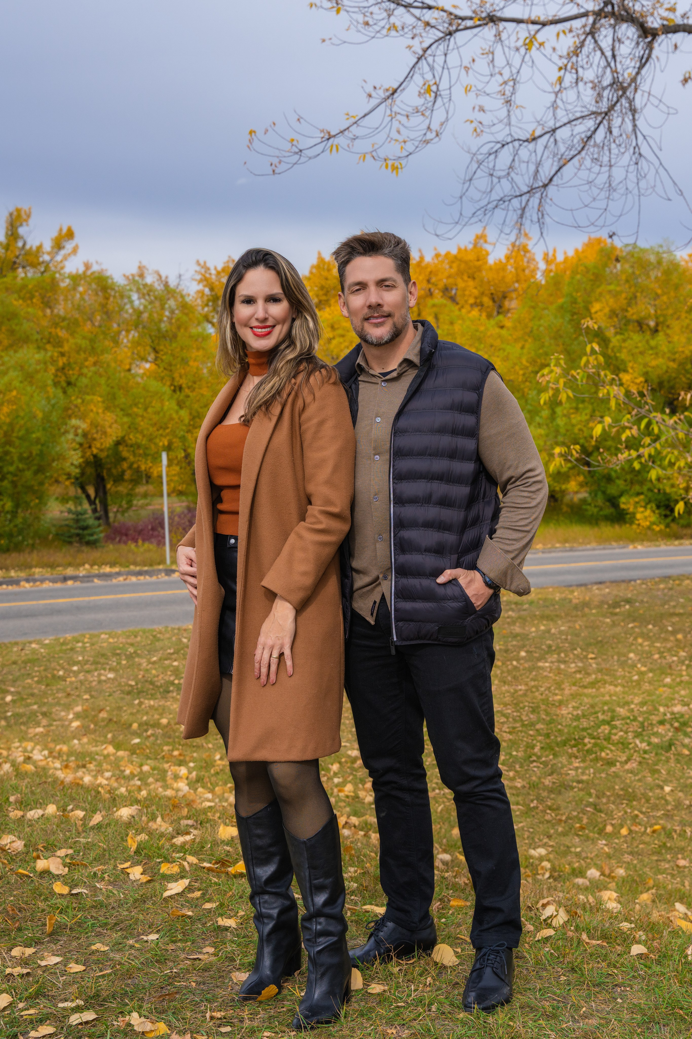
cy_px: 520
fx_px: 1257
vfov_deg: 44.9
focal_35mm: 44
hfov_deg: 30.8
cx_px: 346
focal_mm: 43.6
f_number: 5.6
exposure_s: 1/1250
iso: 320
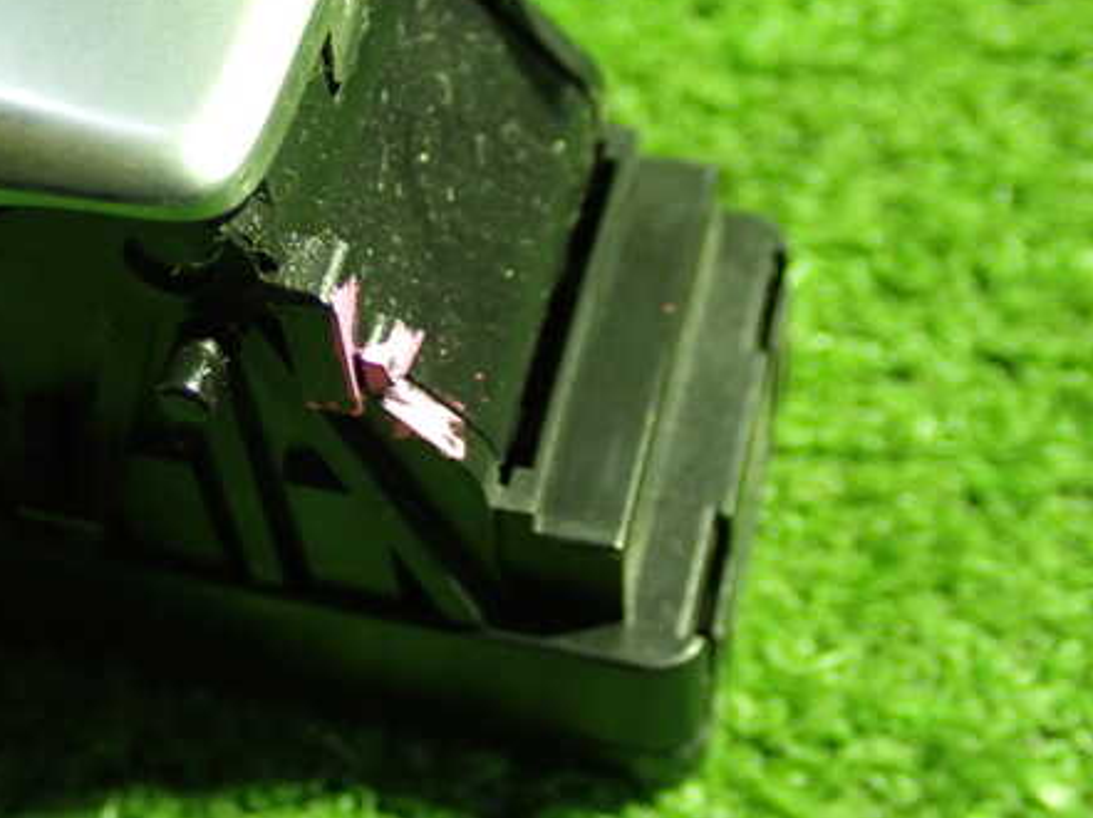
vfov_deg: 22.9
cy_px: 384
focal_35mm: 64
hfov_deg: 30.1
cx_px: 372
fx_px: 2019
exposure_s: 1/20
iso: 800
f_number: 3.1
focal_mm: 8.4
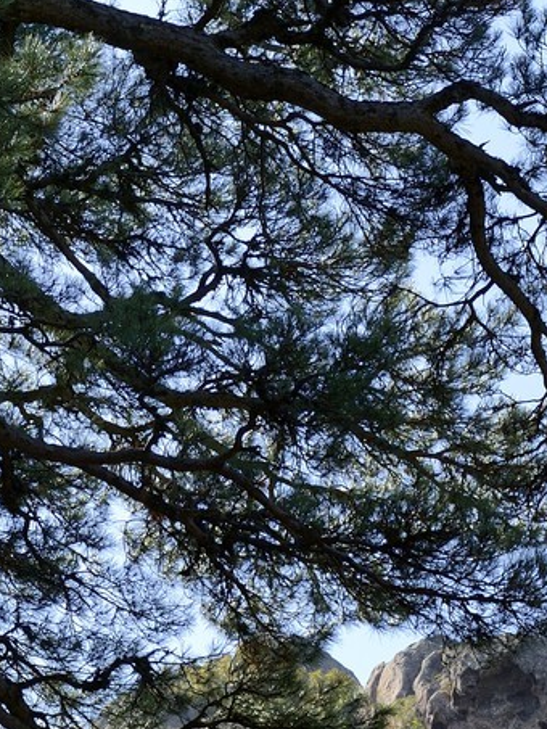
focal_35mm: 190
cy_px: 1228
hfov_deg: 7.7
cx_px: 735
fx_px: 4001
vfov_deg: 10.0
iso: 200
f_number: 8
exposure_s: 1/250
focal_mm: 56
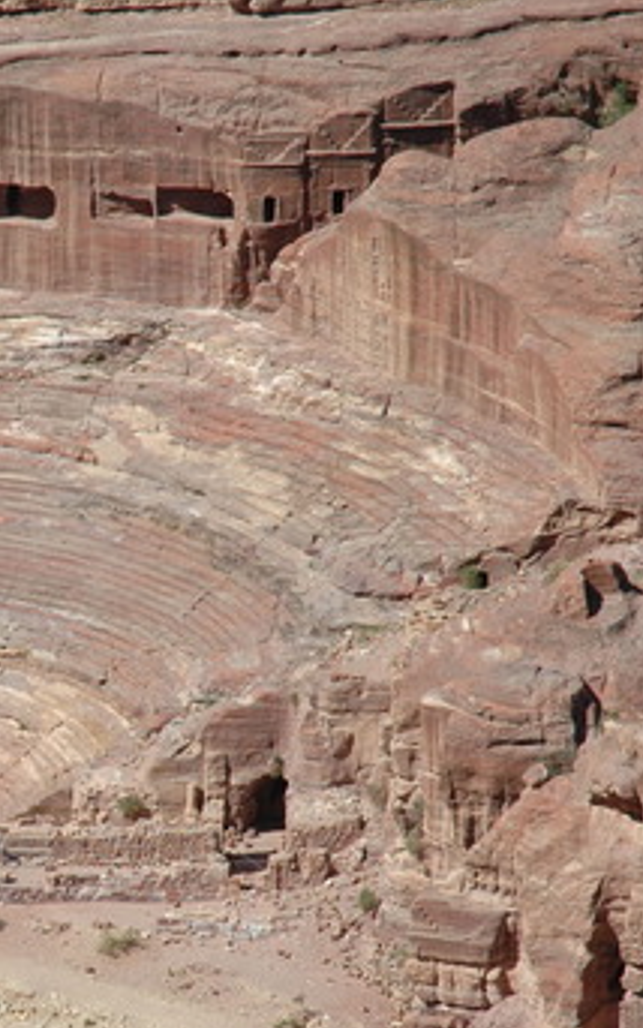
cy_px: 636
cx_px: -126
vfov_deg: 9.3
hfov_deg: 5.8
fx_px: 6303
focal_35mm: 225
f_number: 10
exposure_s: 1/400
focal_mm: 70
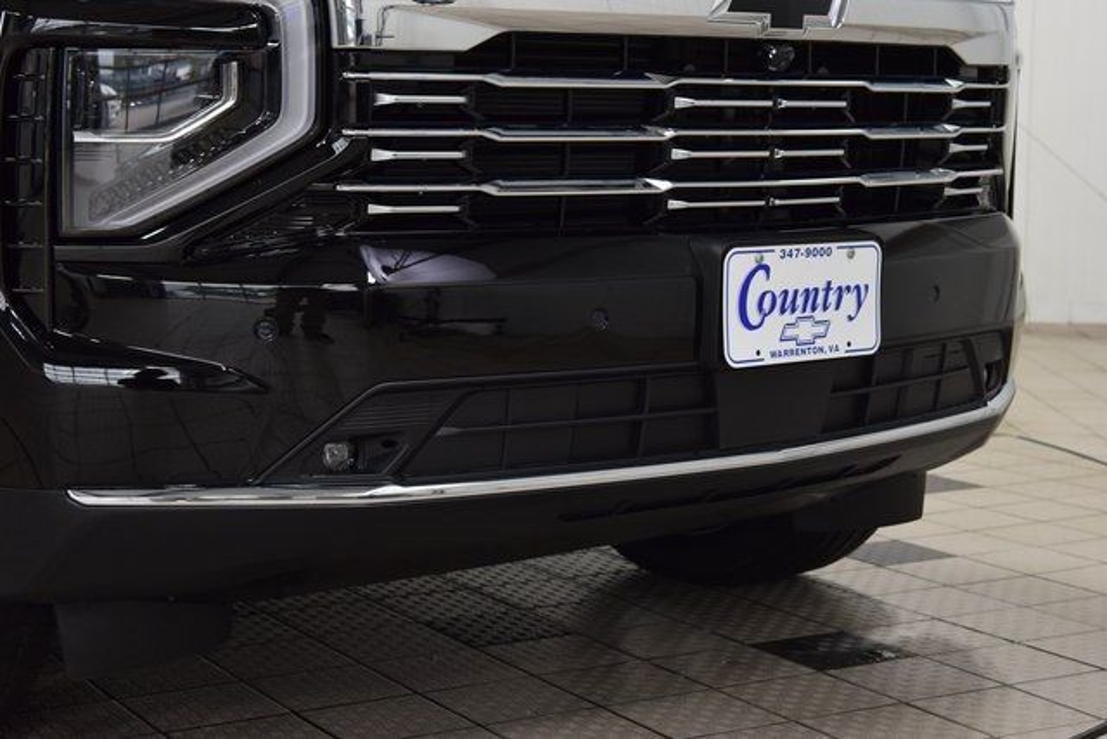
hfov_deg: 29.2
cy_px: 370
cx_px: 554
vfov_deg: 19.7
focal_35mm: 69
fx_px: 2122
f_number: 6.3
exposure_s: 1/60
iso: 1600
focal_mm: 46
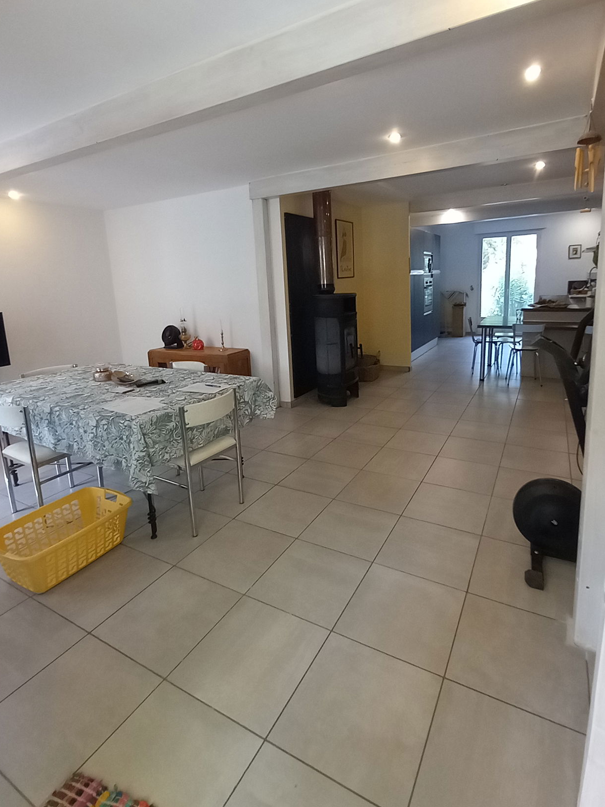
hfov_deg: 74.6
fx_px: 396
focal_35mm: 17
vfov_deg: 90.6
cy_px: 353
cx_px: 325
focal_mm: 1.13
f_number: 2.2
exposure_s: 1/33.3
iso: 160
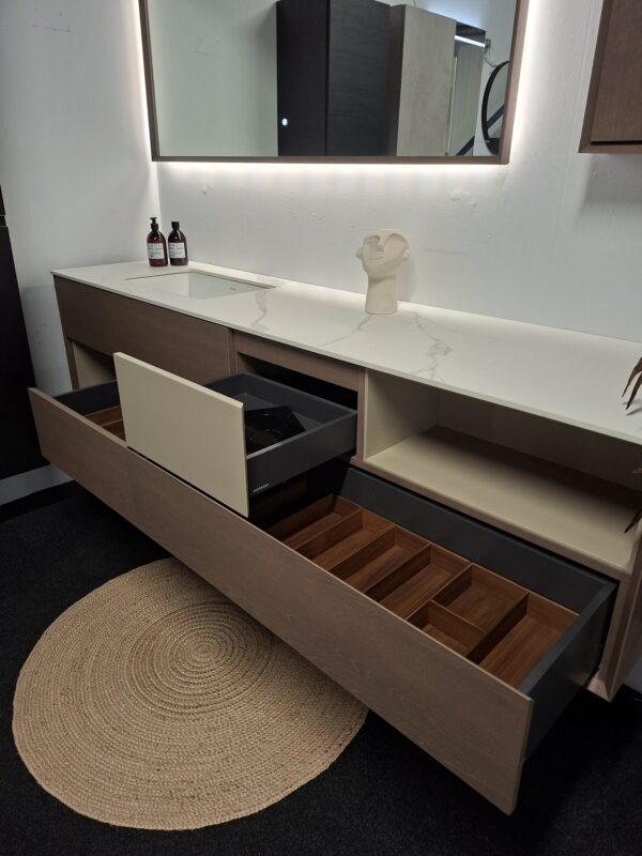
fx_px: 569
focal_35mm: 23
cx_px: 321
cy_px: 428
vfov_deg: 73.9
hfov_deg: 58.9
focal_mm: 5.54
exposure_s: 1/100
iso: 250
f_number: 1.8
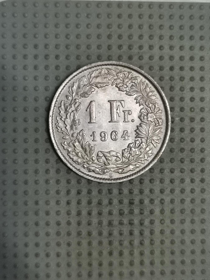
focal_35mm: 52
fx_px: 421
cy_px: 140
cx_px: 105
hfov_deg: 28.0
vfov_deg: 36.8
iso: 320
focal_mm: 4.75
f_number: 1.8
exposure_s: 1/30
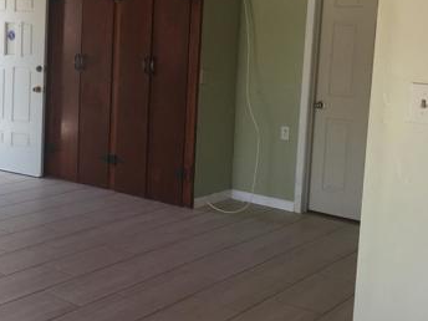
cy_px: 103
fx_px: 668
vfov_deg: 26.9
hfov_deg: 33.5
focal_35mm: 54
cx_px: 35
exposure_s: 1/120
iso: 40
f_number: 2.2
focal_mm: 4.15
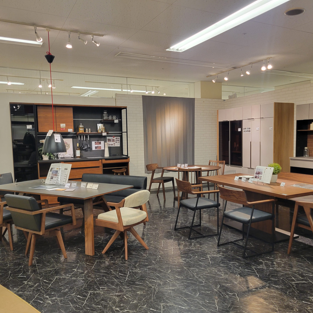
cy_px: 158
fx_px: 317
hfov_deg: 52.2
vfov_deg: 52.5
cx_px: 188
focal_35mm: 31
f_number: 1.8
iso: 200
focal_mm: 5.4
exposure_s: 1/100
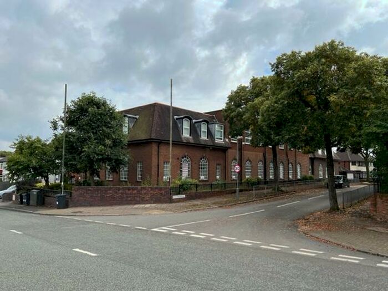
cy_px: 146
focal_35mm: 26
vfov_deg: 53.1
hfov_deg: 67.3
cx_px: 194
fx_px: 291
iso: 50
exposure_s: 1/5587
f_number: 1.5
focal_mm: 5.7
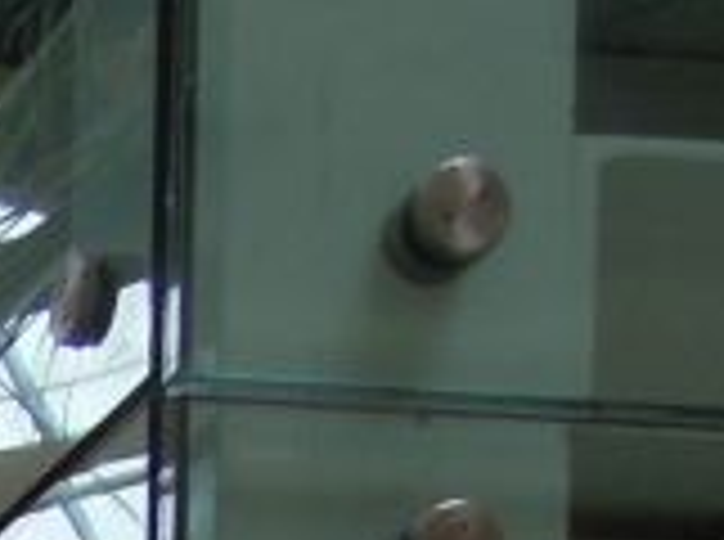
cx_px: -1115
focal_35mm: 153
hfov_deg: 10.7
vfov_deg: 8.0
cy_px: 1719
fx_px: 3193
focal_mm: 4.3
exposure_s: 1/250
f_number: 2.8
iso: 160
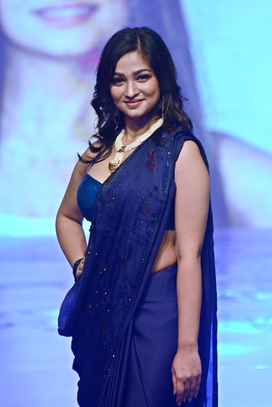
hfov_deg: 3.5
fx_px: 4416
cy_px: 204
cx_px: 136
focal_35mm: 390
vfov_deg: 5.3
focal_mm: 260
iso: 500
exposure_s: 1/125
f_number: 5.6
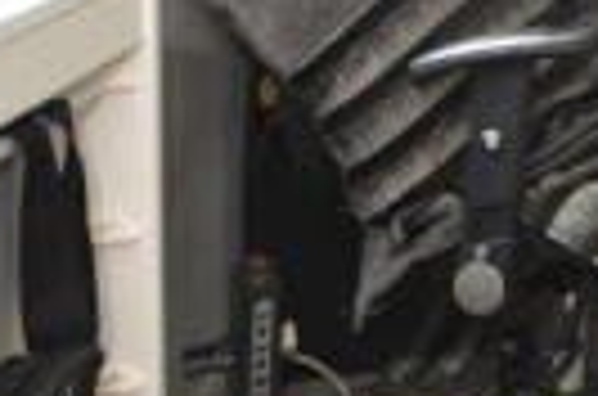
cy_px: -220
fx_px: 1226
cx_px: 1129
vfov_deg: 16.5
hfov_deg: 19.2
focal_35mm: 74
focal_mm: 10
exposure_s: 1/60
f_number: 4
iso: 200
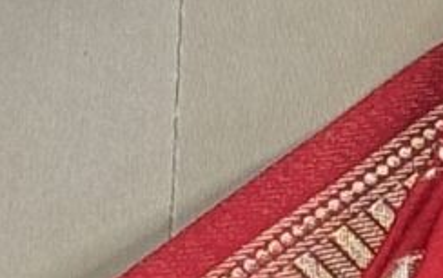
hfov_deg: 3.6
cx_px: -33
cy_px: 1506
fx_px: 6985
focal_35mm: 578
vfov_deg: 2.2
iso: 25
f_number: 1.6
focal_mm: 5.96
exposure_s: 1/50
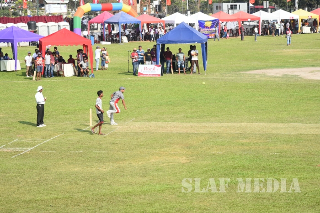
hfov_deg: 17.1
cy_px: 106
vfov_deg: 11.4
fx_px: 1067
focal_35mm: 120
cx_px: 160
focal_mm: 120
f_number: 14
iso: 640
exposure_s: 1/320
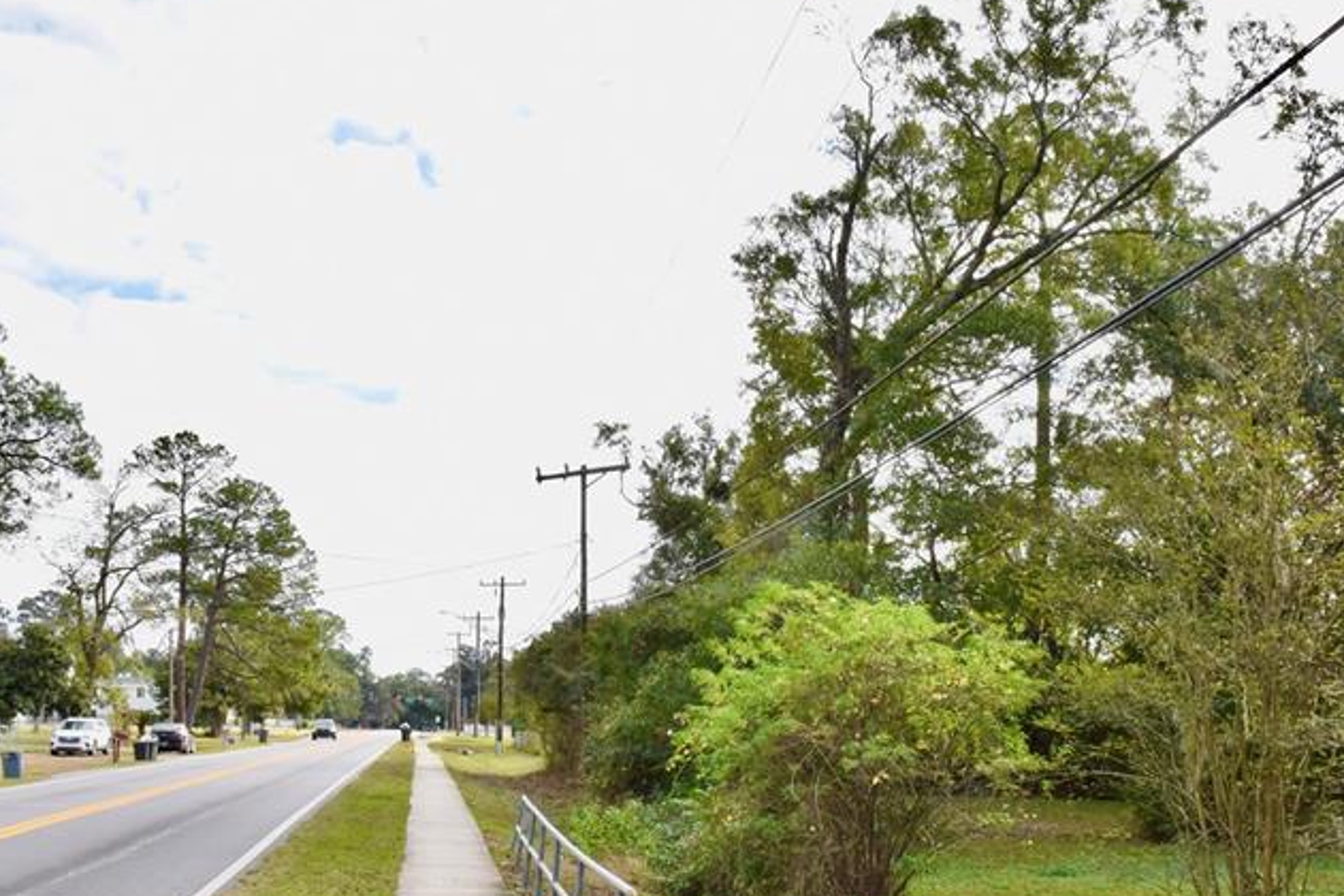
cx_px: 666
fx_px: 1456
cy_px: 697
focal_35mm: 39
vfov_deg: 33.4
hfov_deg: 49.6
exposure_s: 1/200
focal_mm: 24
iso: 1250
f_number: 22
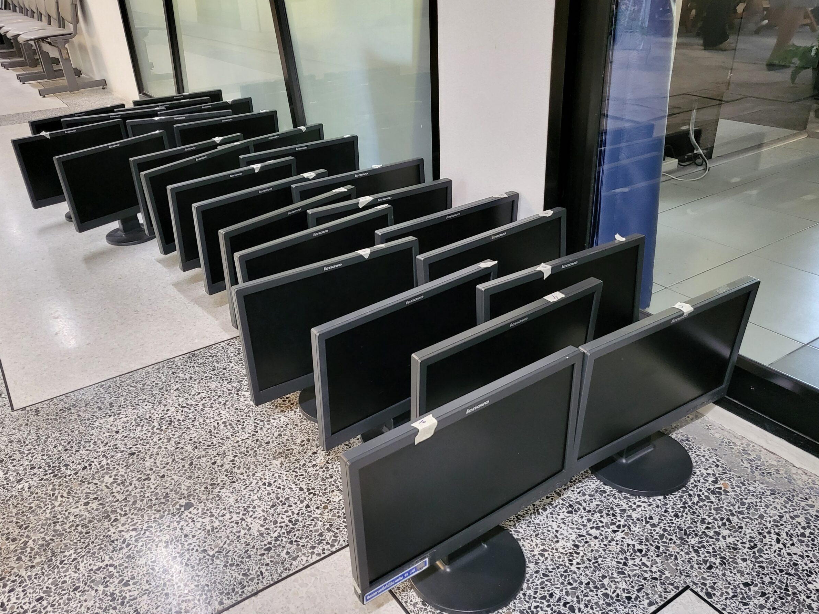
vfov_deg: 49.7
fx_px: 663
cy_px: 324
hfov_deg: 63.4
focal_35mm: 28
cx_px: 385
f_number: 1.8
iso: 640
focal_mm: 4.25
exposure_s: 1/33
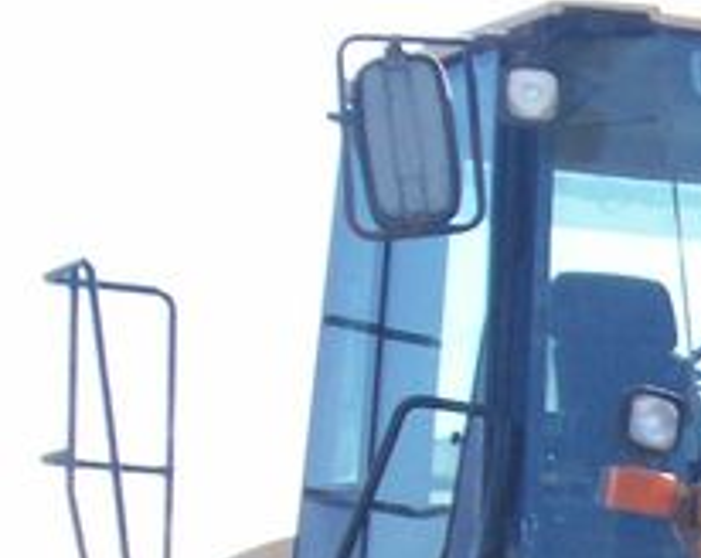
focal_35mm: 175
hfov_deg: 10.2
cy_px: 922
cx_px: 1409
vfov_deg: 8.5
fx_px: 3624
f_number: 4.5
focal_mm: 5.9
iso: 100
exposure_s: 1/239
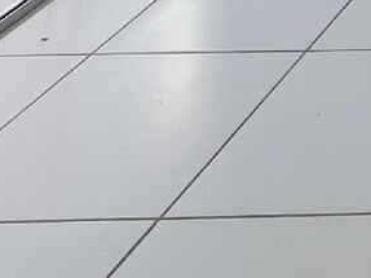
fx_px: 932
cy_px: -560
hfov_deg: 13.8
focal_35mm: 87
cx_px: 946
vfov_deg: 11.0
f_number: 2.2
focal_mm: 2.2
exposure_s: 1/161
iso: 64
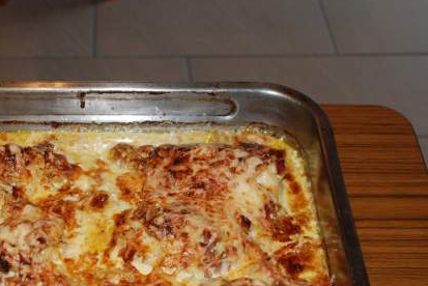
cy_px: 238
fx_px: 761
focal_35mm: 64
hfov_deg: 30.9
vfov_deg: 21.0
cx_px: 113
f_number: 4
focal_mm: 22
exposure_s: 1/60
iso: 400
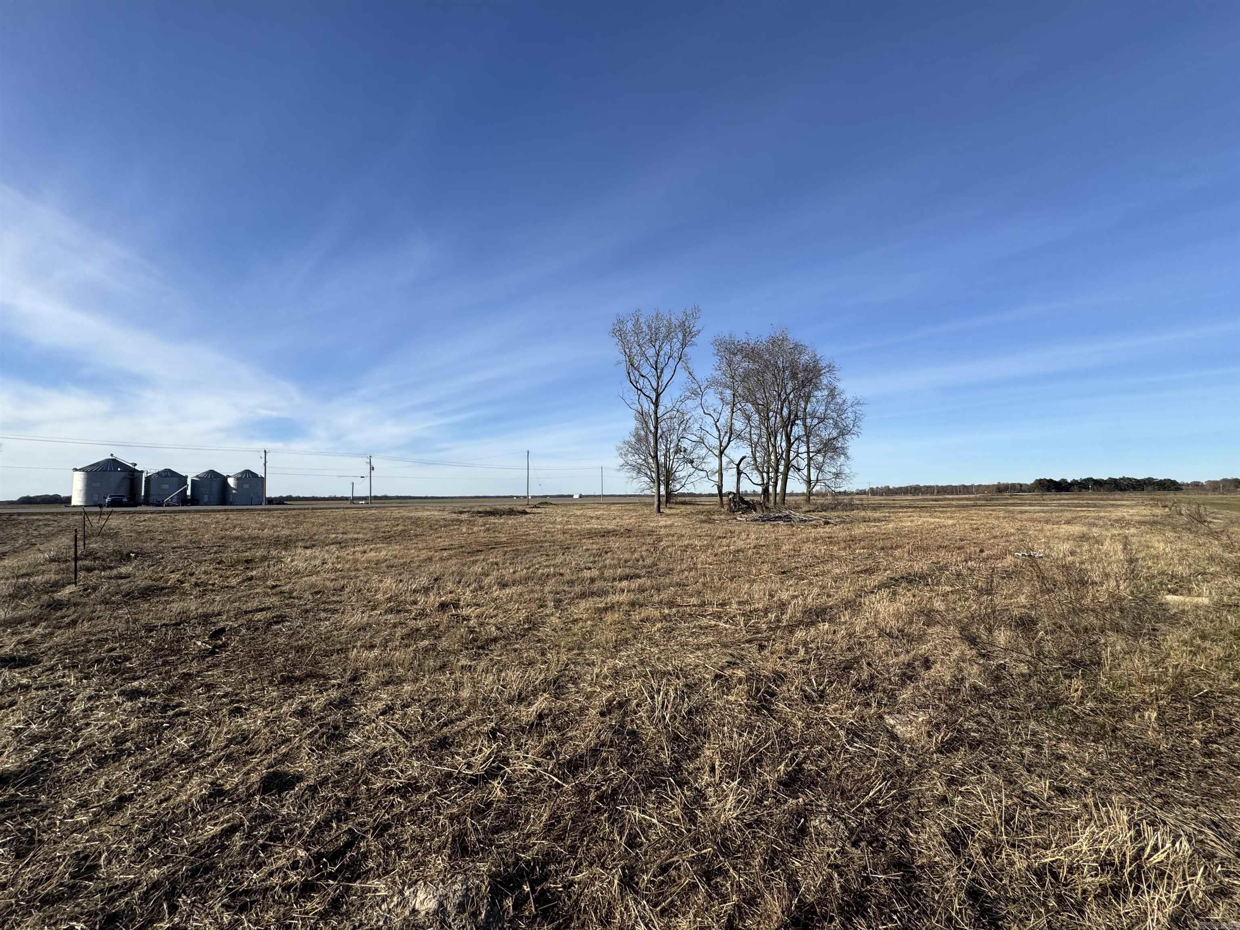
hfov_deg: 102.1
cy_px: 465
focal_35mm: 14
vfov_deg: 85.7
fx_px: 502
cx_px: 620
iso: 50
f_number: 2.2
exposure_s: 1/2415
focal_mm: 2.22
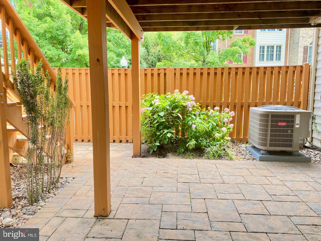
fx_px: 241
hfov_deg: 67.3
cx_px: 160
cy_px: 120
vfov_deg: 53.1
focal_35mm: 26
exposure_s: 1/121
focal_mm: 4.25
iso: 32
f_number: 1.8
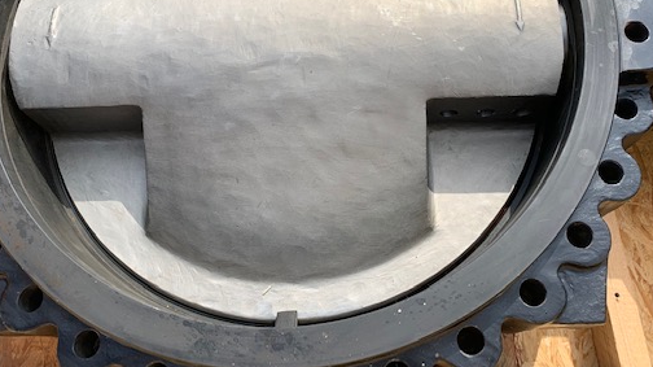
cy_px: 77
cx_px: 317
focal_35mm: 36
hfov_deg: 55.3
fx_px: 623
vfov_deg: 32.0
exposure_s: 1/1880
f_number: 1.8
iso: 25
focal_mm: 4.25
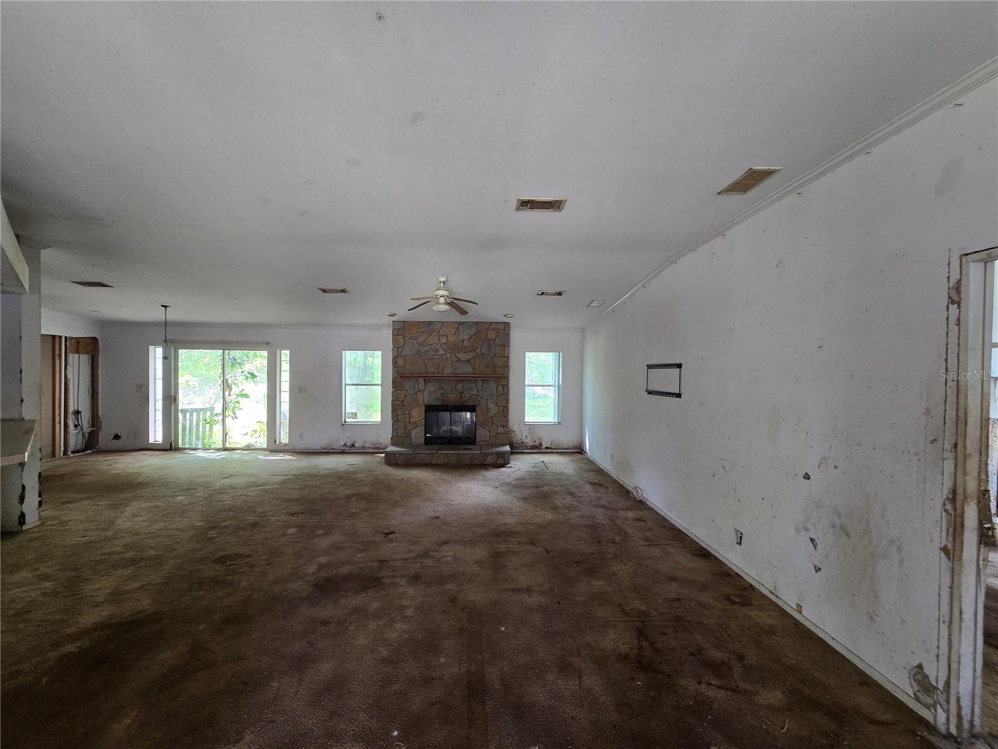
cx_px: 499
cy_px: 374
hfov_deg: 106.2
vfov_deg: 89.9
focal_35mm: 13
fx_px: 375
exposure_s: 1/60
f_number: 2.2
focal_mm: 2.2
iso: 250
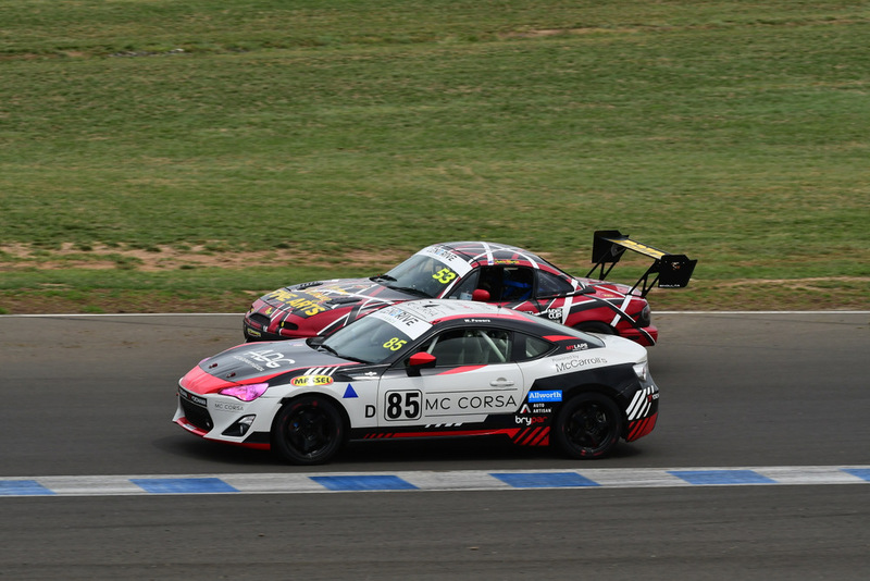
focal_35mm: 345
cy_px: 290
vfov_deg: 4.0
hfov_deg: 6.0
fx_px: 8340
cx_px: 435
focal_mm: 230
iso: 400
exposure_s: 1/640
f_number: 11
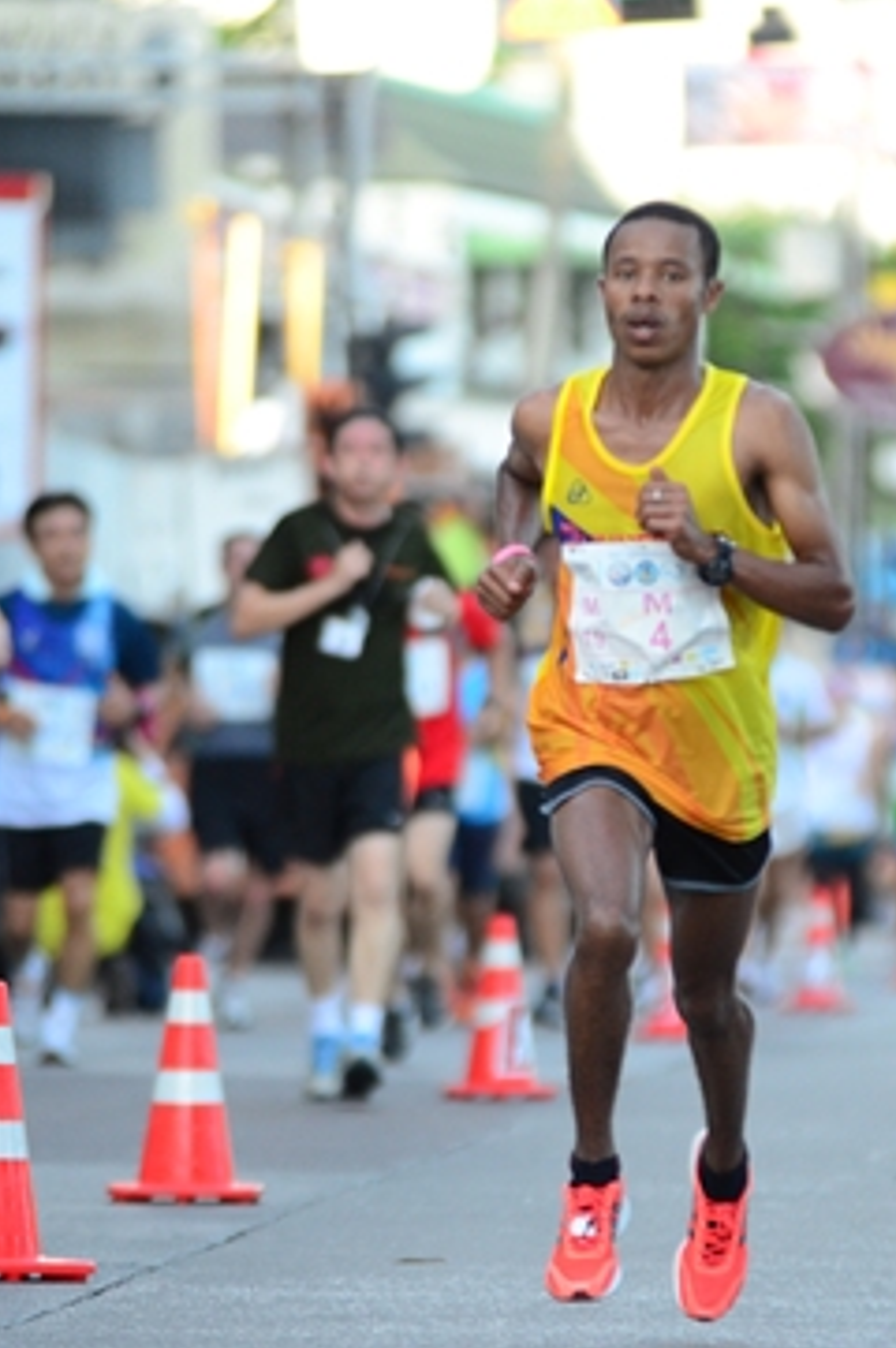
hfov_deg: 3.0
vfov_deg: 4.5
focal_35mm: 455
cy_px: 674
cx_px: 672
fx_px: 17018
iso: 1250
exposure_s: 1/1250
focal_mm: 200
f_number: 3.2
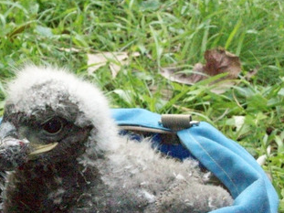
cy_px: 149
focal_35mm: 169
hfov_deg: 11.6
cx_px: 33
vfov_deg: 8.8
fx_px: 1386
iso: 800
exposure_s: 1/89.1
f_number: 4.6
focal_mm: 13.7
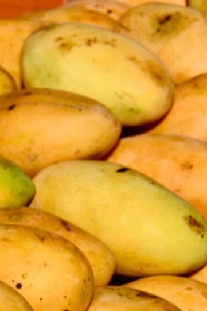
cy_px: 281
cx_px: 106
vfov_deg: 9.4
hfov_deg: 6.3
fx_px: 1890
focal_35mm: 219
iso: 100
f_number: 8
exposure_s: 1/250
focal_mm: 72
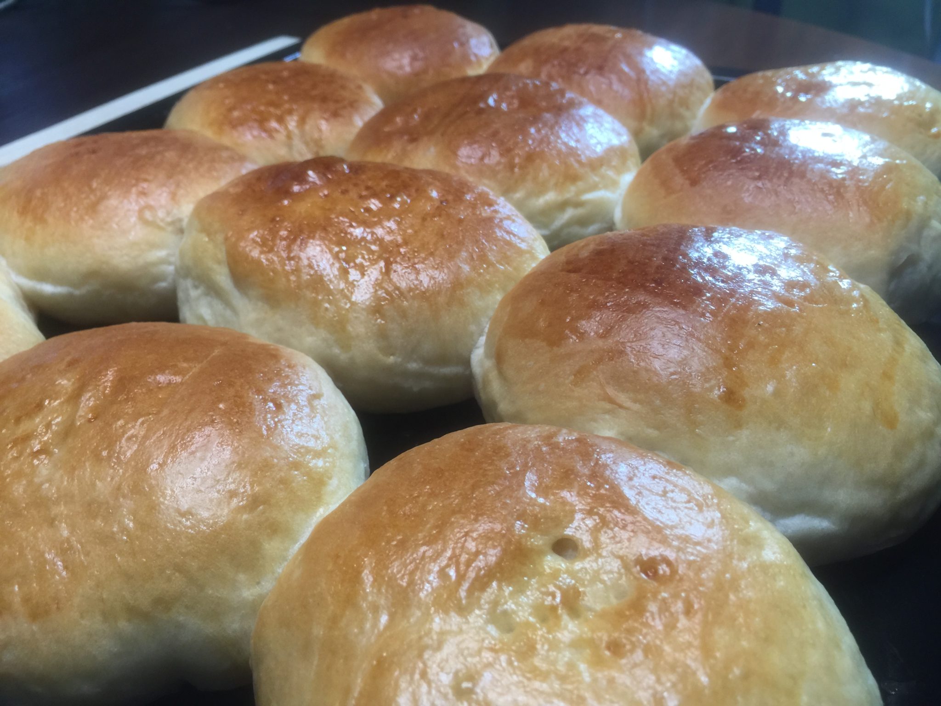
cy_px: 353
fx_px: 788
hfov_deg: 61.7
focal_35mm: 29
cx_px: 470
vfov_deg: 48.2
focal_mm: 4.15
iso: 40
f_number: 2.2
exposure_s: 1/30
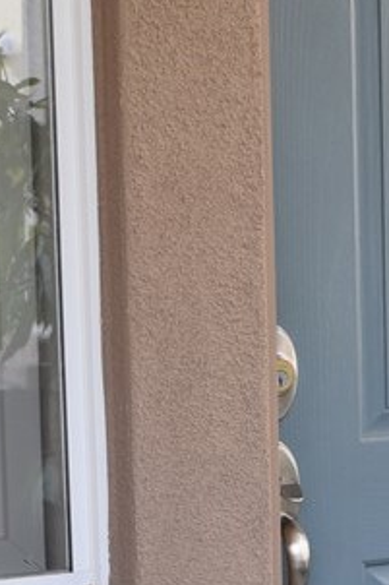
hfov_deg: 10.1
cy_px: 418
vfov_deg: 15.2
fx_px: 2187
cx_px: 319
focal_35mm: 135
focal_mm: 25
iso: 400
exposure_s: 1/160
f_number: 6.3
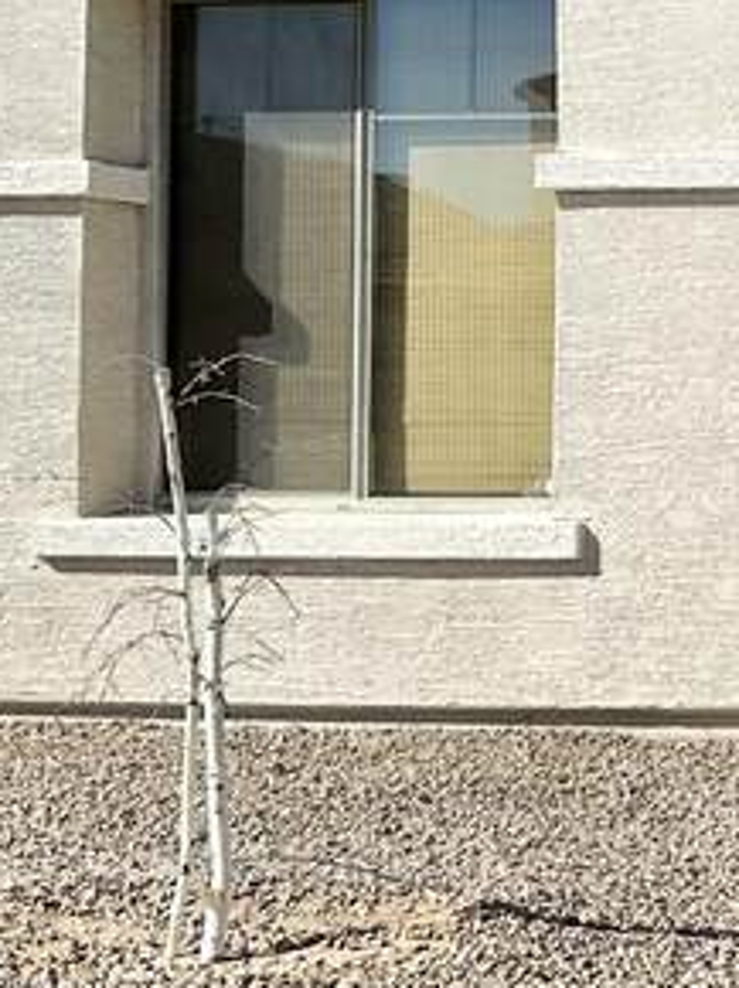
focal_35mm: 106
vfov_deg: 18.5
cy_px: 324
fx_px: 3022
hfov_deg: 12.7
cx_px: 1345
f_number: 1.78
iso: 80
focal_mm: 6.86
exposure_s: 1/7576
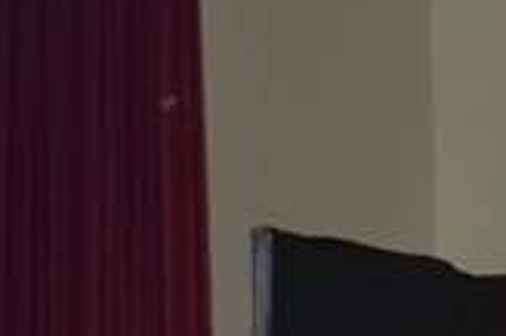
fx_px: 4817
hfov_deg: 5.9
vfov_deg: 4.0
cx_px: 997
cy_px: 630
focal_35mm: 343
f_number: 5.6
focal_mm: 55
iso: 2500
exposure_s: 1/60
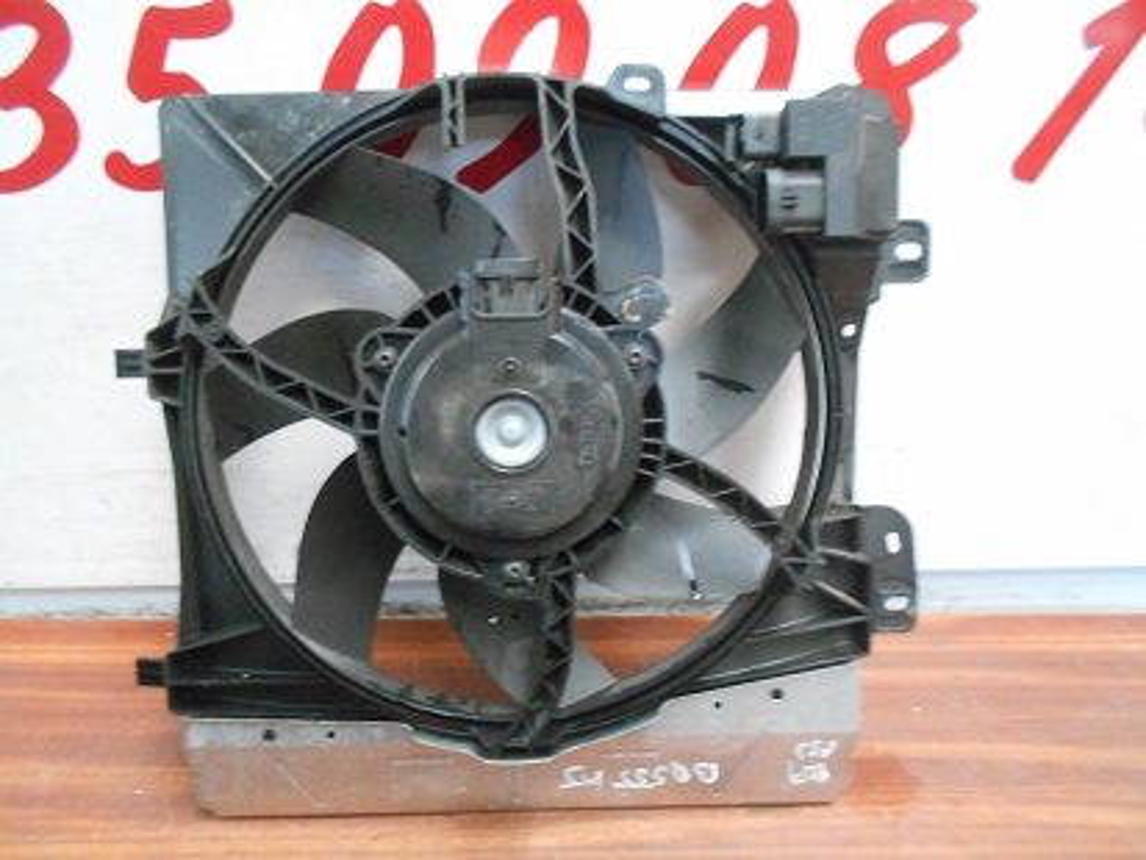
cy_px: 430
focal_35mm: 26
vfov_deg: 53.1
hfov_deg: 67.3
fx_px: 861
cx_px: 573
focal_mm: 4.6
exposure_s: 1/5
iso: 800
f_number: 3.2
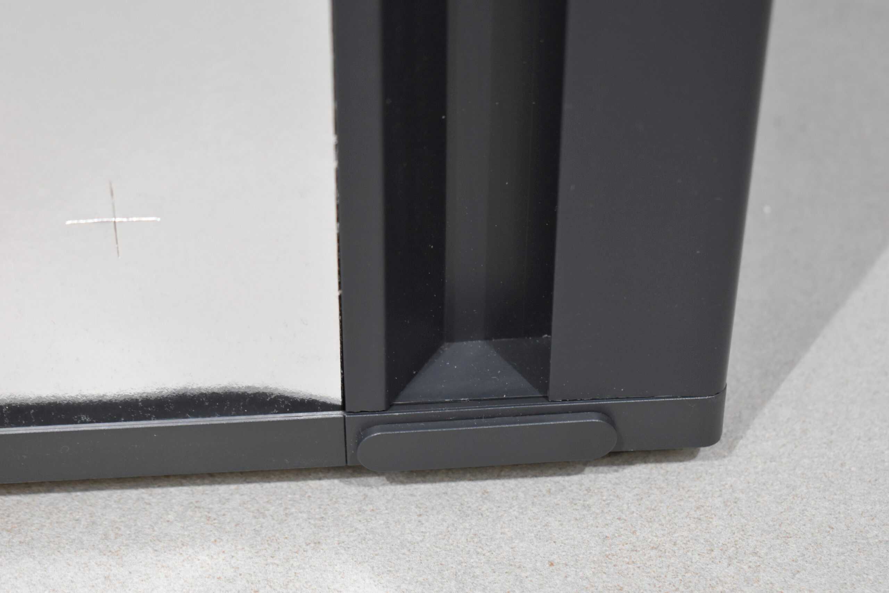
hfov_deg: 24.6
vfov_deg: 16.6
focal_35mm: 82
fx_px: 2037
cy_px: 296
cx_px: 444
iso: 1600
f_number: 5.6
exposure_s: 1/60
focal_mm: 55
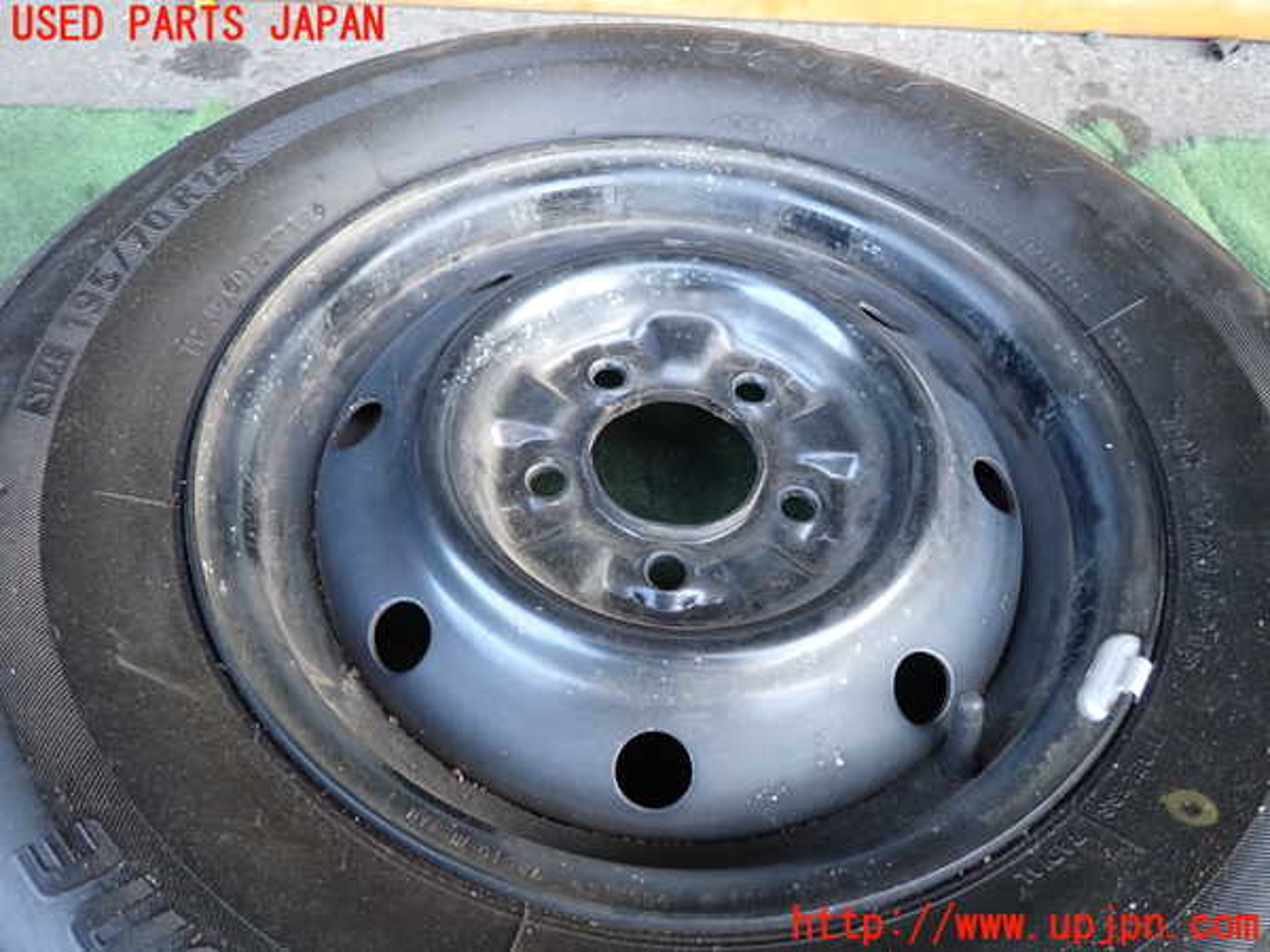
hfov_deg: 69.4
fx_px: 917
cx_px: 635
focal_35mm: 25
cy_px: 476
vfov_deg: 54.9
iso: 200
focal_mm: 4.5
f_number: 2
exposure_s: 1/40
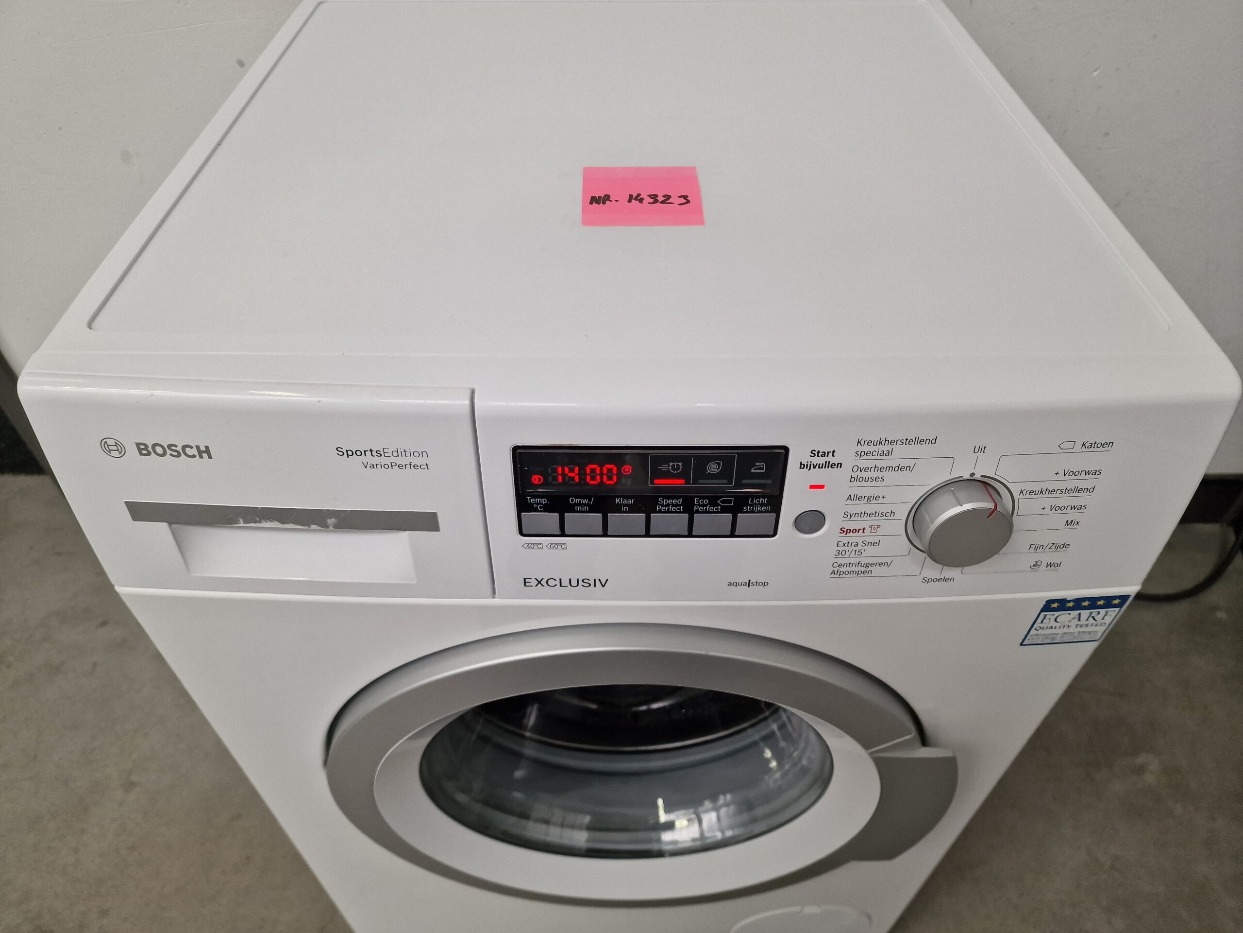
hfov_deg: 73.9
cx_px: 622
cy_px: 466
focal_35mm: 23
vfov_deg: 58.9
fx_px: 826
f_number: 1.8
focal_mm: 6.4
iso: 160
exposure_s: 1/100
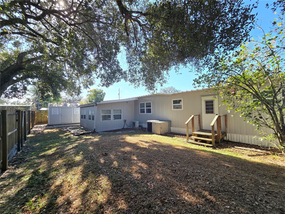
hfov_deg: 106.2
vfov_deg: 89.9
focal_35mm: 13
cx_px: 142
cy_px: 107
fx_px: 107
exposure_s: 1/493
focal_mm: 2.2
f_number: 2.2
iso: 50
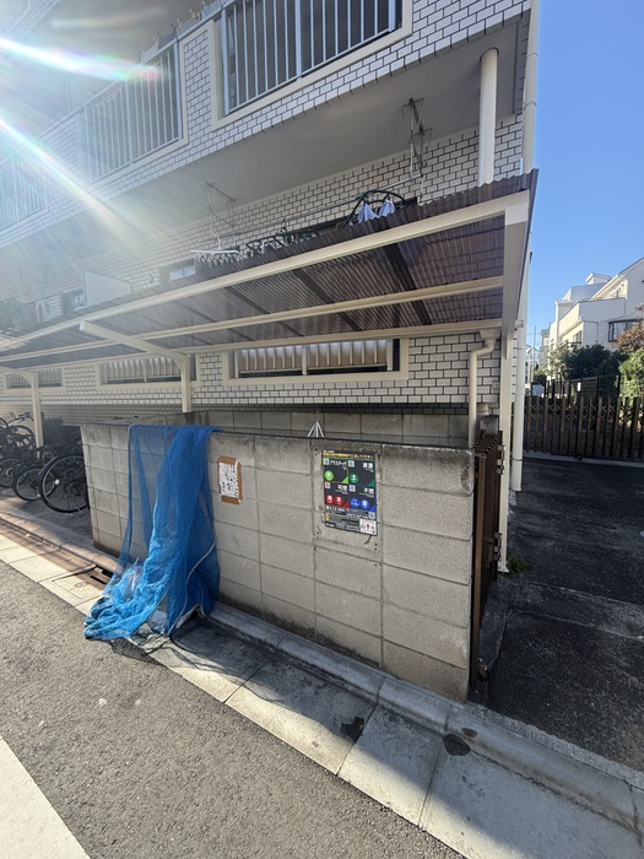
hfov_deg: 85.7
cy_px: 430
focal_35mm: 14
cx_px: 322
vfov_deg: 102.1
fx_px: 347
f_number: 2.2
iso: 64
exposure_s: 1/625
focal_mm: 2.22
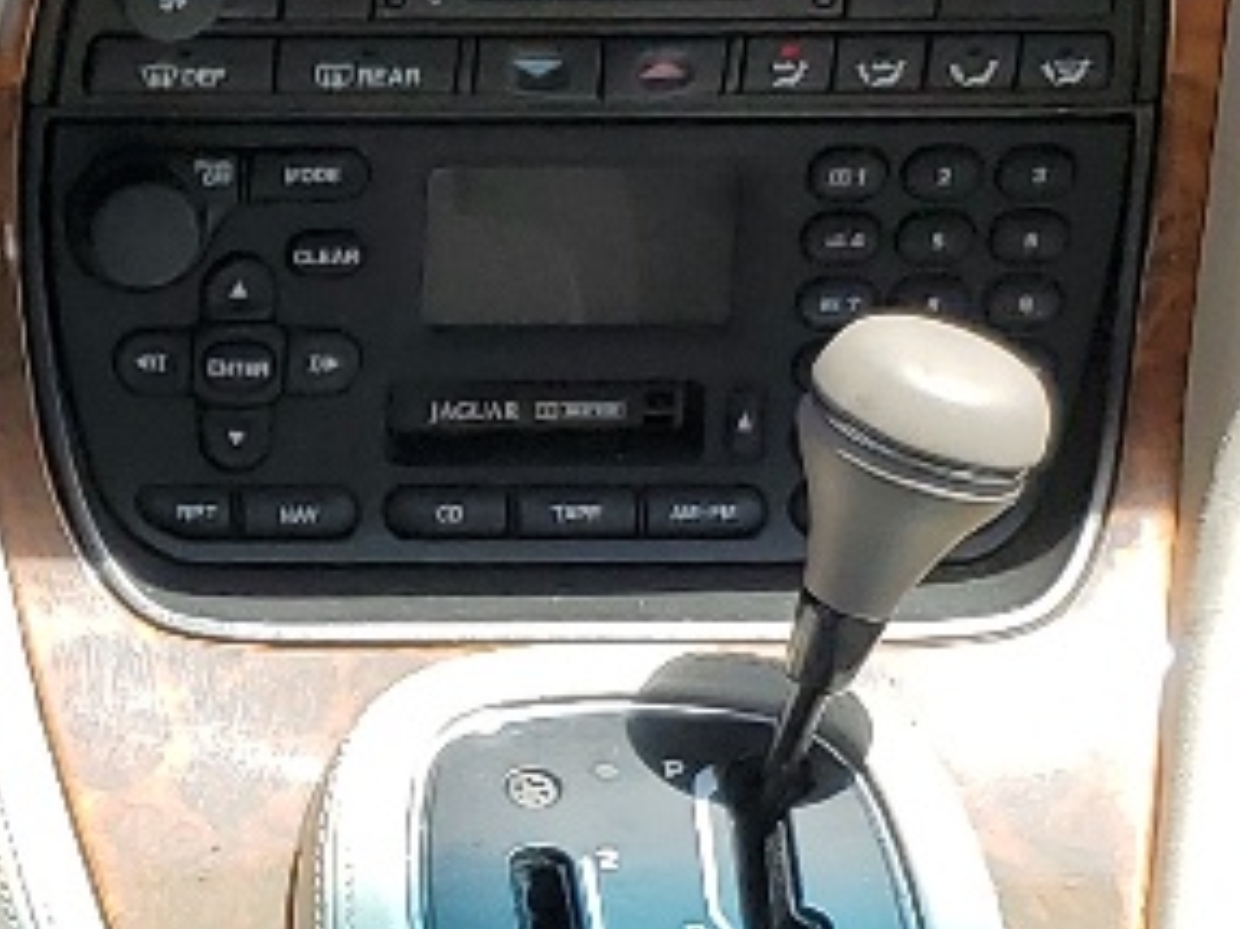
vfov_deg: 10.2
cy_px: 799
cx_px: -4
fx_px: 5192
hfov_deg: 13.4
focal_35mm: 145
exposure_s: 1/667
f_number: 1.5
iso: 50
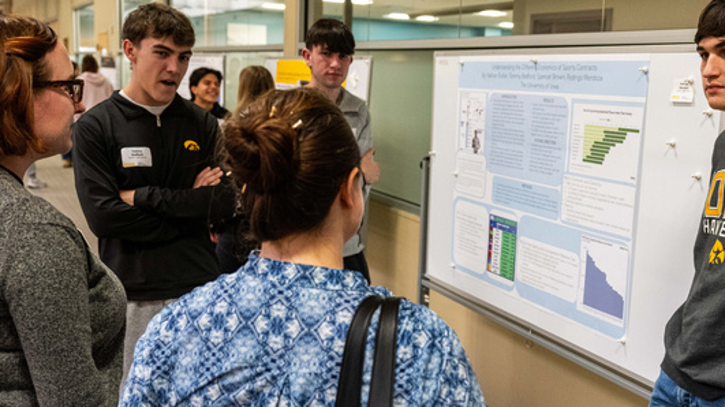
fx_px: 903
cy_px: 242
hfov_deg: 43.6
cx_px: 429
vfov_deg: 25.3
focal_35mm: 47
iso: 3200
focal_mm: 31
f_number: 4
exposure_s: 1/200
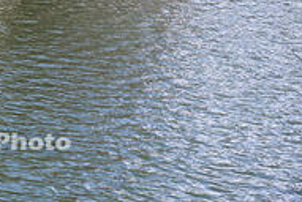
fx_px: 1840
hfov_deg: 9.1
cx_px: -157
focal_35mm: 219
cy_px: -76
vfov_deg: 6.2
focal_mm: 70
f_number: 11
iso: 100
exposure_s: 1/20
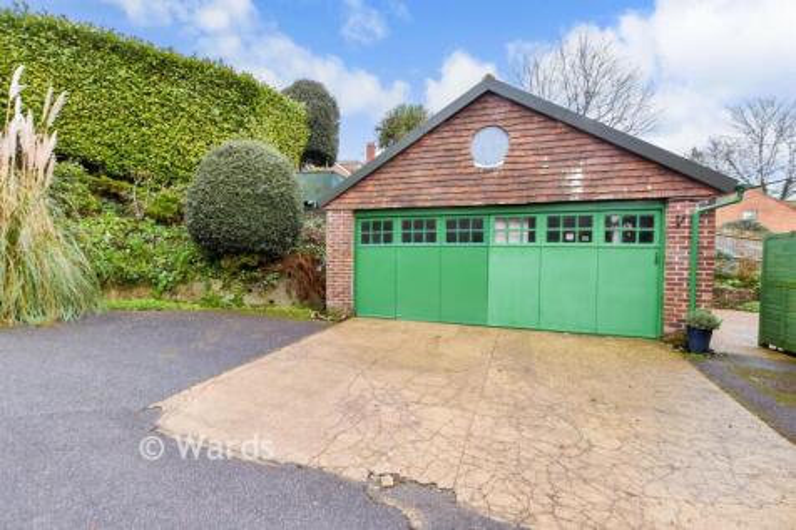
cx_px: 398
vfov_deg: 77.3
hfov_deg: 100.4
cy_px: 265
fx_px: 332
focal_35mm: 15
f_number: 8
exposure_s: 1/10
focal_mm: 10
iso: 160
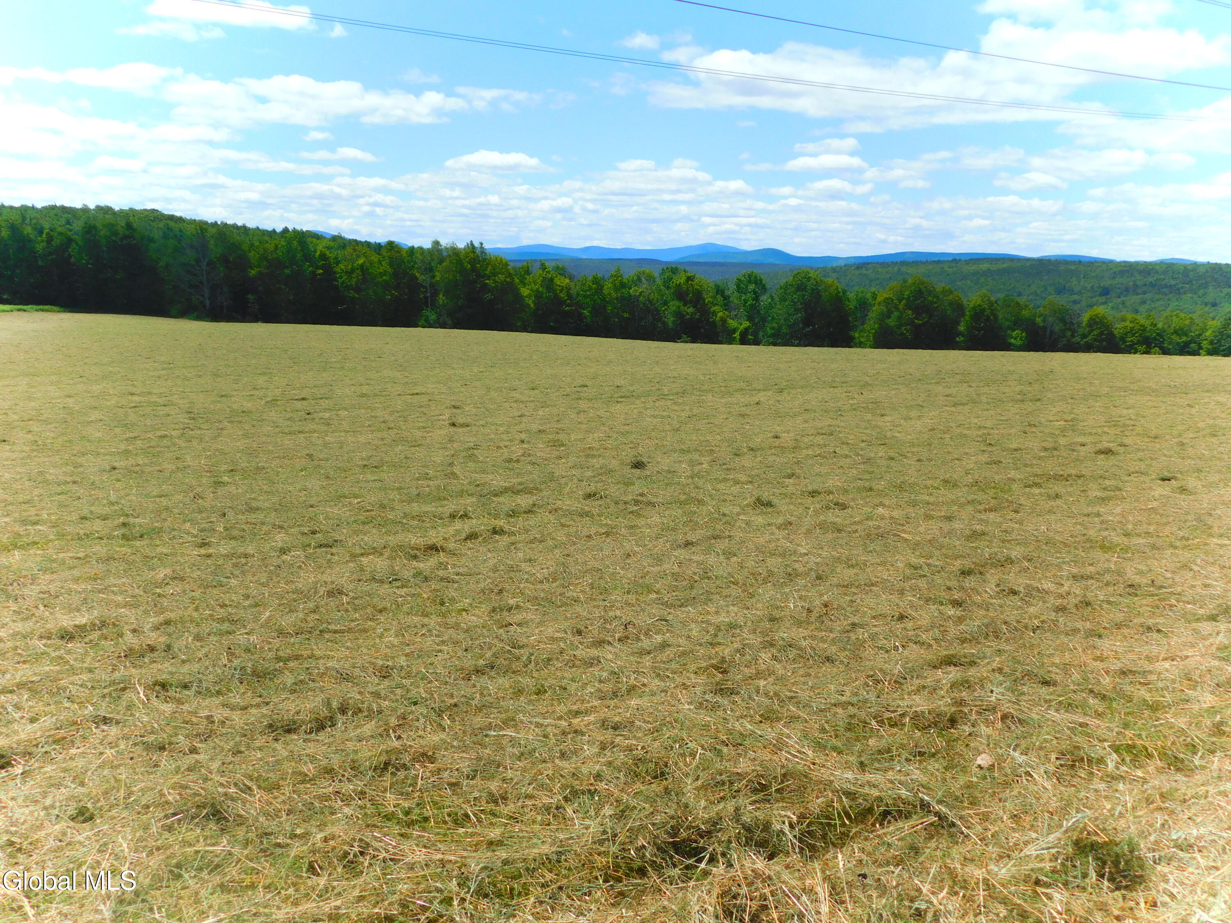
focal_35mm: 36
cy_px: 462
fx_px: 1280
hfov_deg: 51.4
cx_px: 616
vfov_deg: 39.7
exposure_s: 1/500
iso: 125
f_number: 7
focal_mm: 6.3
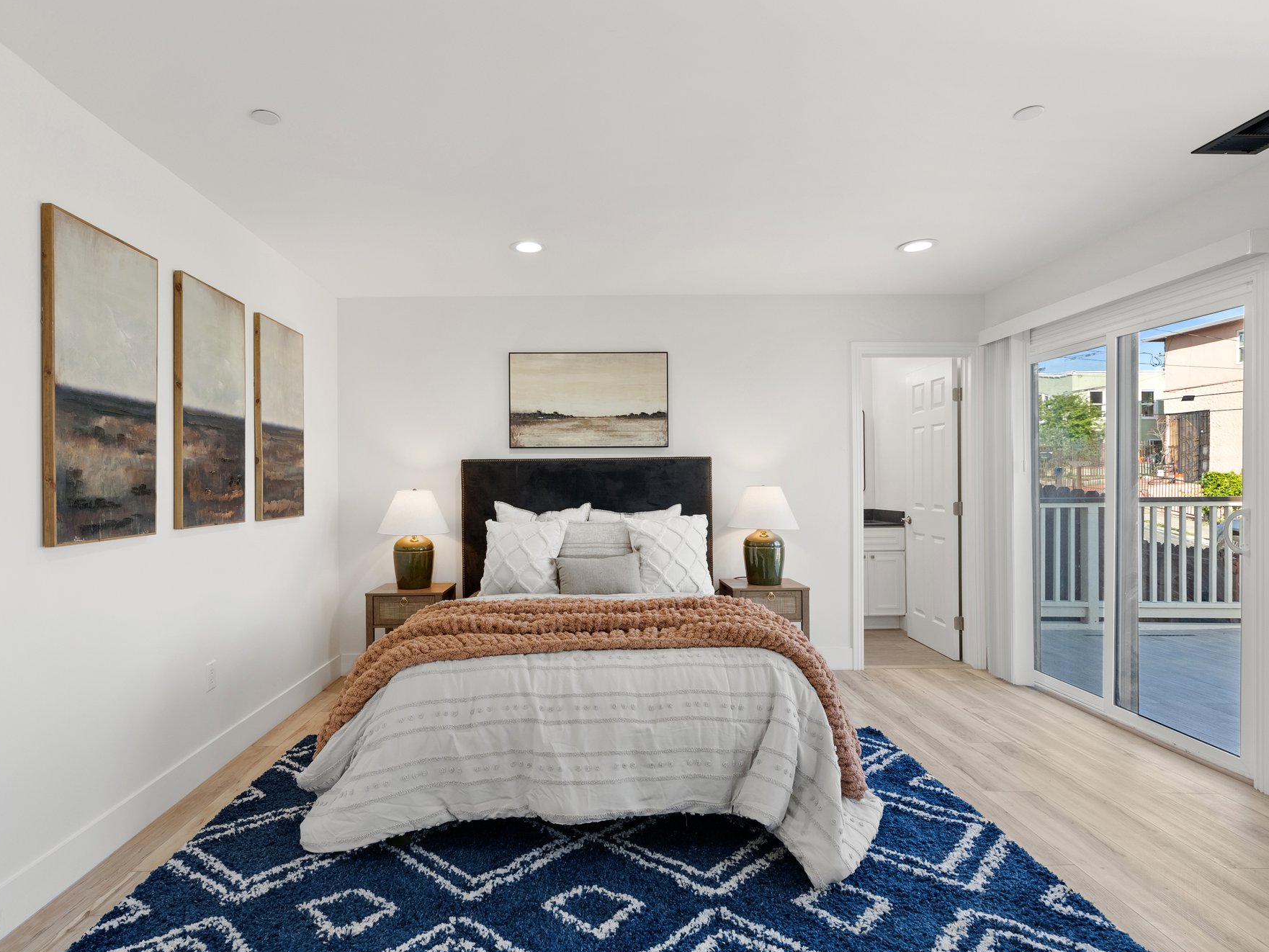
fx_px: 697
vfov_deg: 68.7
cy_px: 484
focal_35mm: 19
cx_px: 577
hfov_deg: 84.4
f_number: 8
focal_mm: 17
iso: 640
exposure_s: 1/13
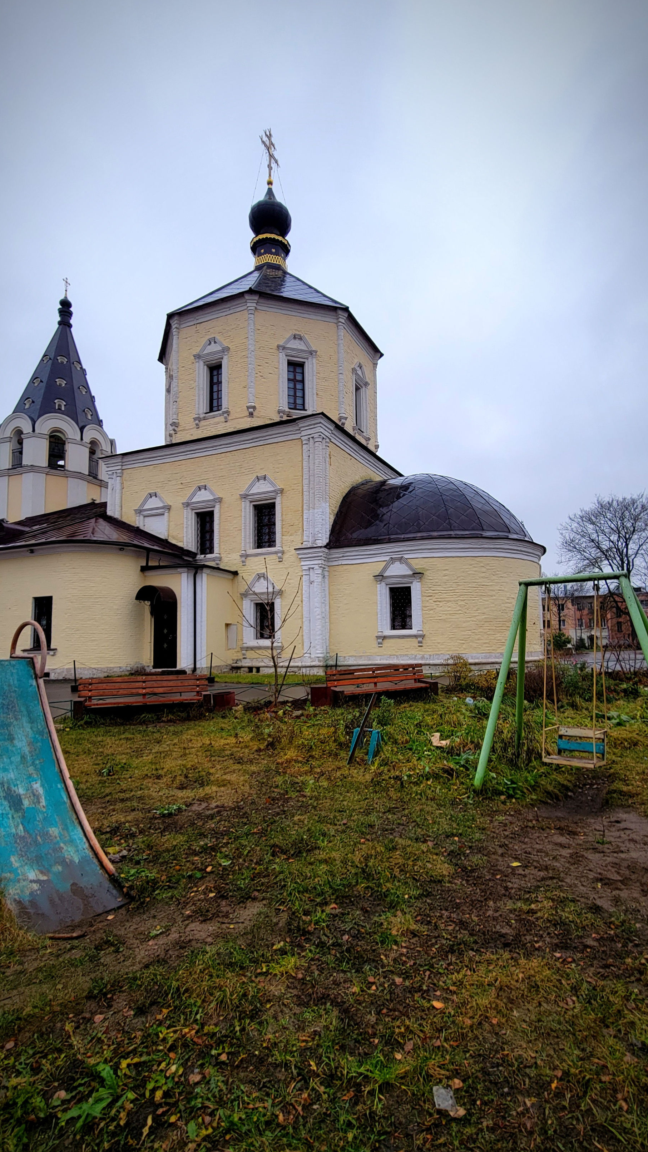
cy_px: 595
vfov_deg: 103.0
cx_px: 327
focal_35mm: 15
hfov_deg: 70.5
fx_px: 458
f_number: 2.2
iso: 50
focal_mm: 2.2
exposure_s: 1/119
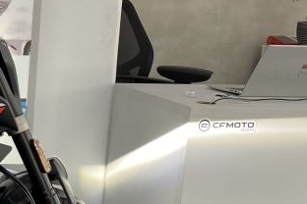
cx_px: -182
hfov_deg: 18.9
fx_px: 784
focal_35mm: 92
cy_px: 132
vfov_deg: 14.8
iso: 64
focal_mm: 4.25
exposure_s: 1/100
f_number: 1.8
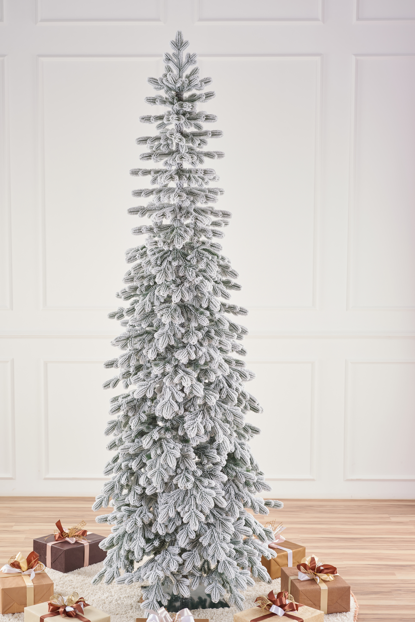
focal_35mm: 60
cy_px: 333
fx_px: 1037
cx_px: 167
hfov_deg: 22.6
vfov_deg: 33.4
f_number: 7.1
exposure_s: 1/160
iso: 50
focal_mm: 50
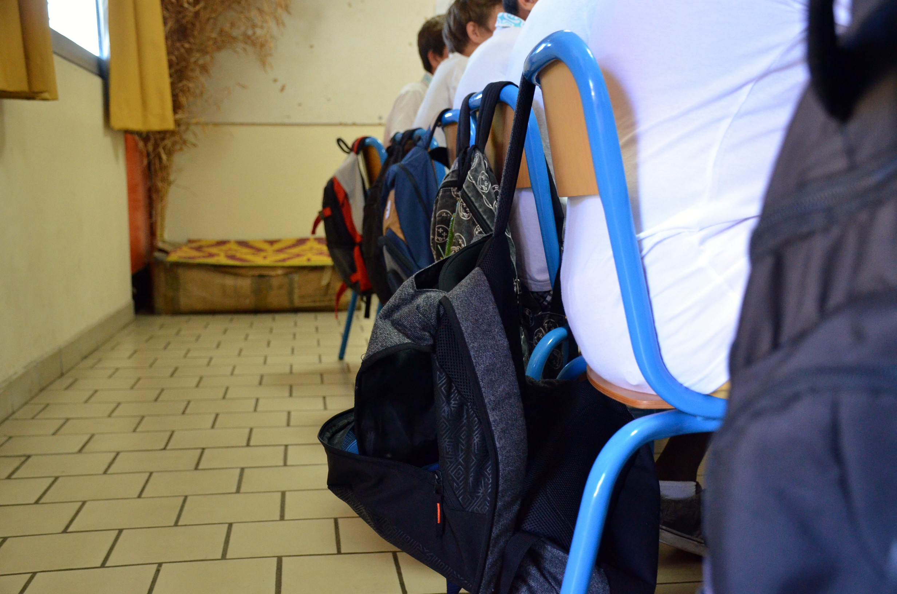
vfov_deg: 29.7
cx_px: 448
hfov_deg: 43.7
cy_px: 297
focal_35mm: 45
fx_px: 1119
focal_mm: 30
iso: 2500
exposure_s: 1/60
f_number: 4
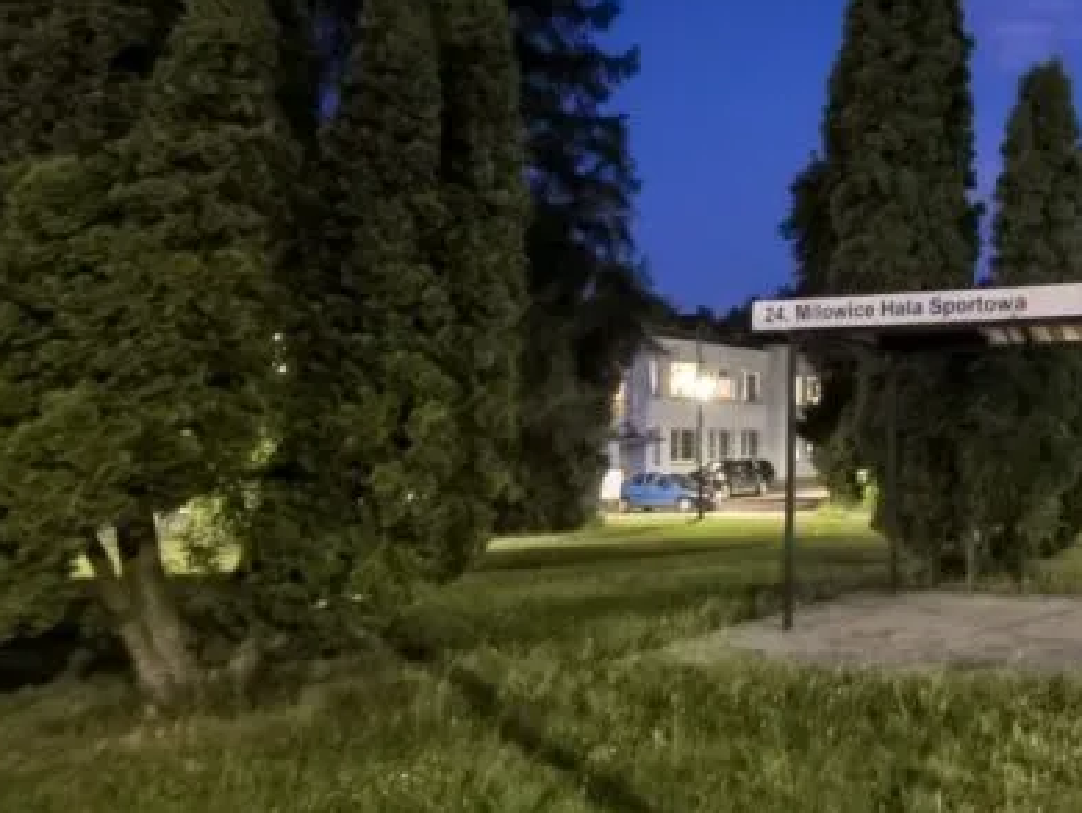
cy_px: 305
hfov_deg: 49.8
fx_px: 1001
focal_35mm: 32
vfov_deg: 43.9
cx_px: 996
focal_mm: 1.95
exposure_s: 1/2.6
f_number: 2.2
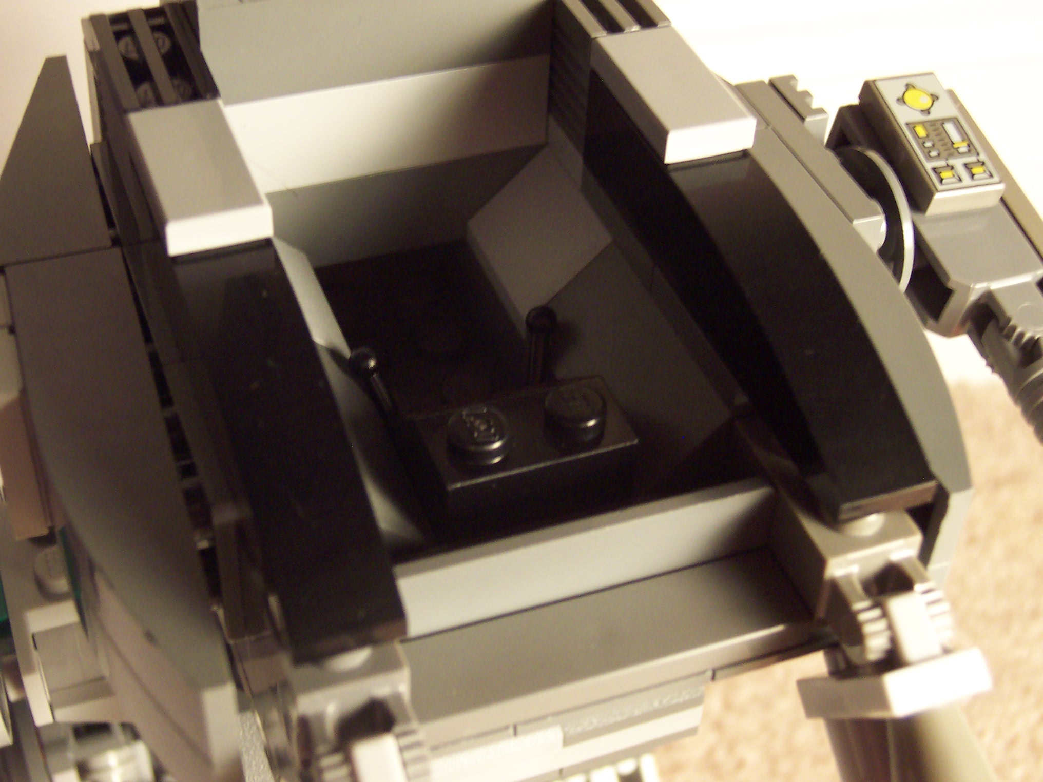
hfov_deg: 29.0
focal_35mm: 67
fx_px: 2019
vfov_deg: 21.9
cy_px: 391
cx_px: 522
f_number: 3.4
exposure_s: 1/8
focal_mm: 10.4
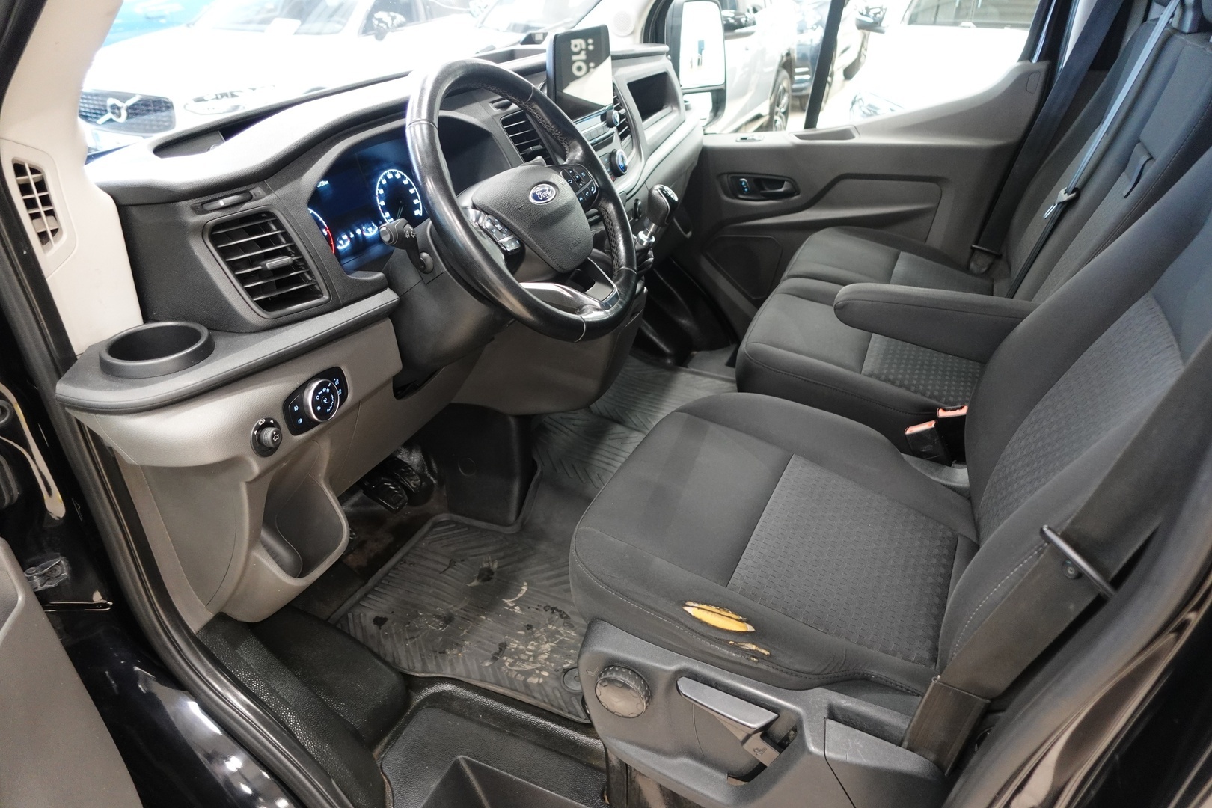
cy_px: 404
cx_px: 606
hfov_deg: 73.7
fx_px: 808
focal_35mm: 24
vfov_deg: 53.1
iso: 800
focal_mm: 9.4
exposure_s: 1/25
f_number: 1.8
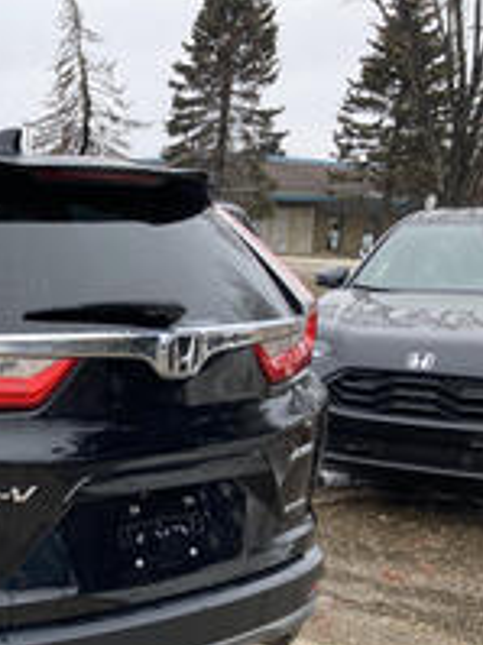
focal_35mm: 59
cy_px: 452
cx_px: -149
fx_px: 1099
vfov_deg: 32.3
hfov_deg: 22.2
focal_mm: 3.99
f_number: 1.8
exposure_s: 1/379
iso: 20
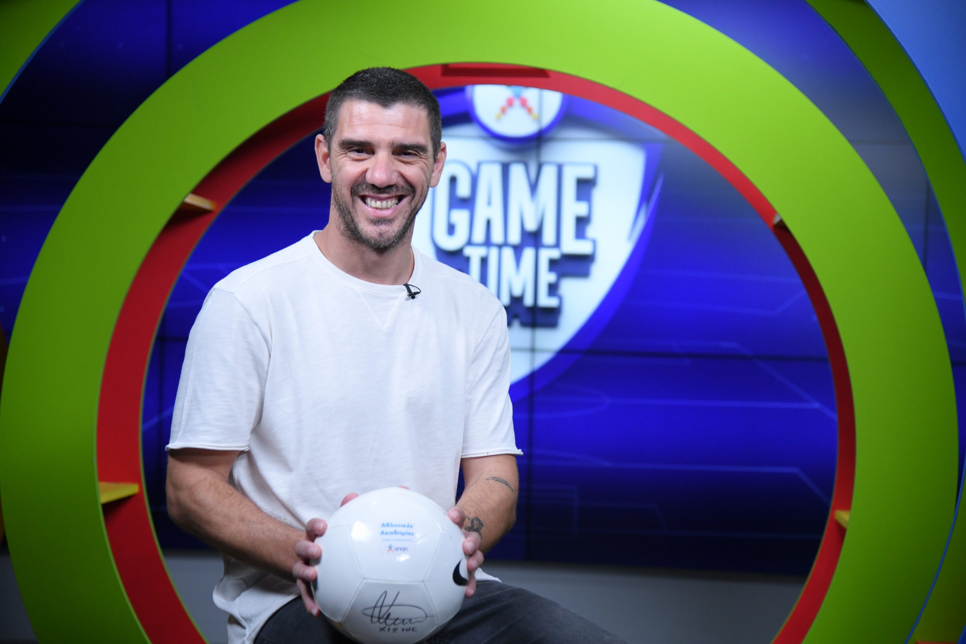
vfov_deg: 18.2
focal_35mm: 75
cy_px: 322
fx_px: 2012
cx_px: 483
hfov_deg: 27.0
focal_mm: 75
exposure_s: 1/320
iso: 2000
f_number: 4
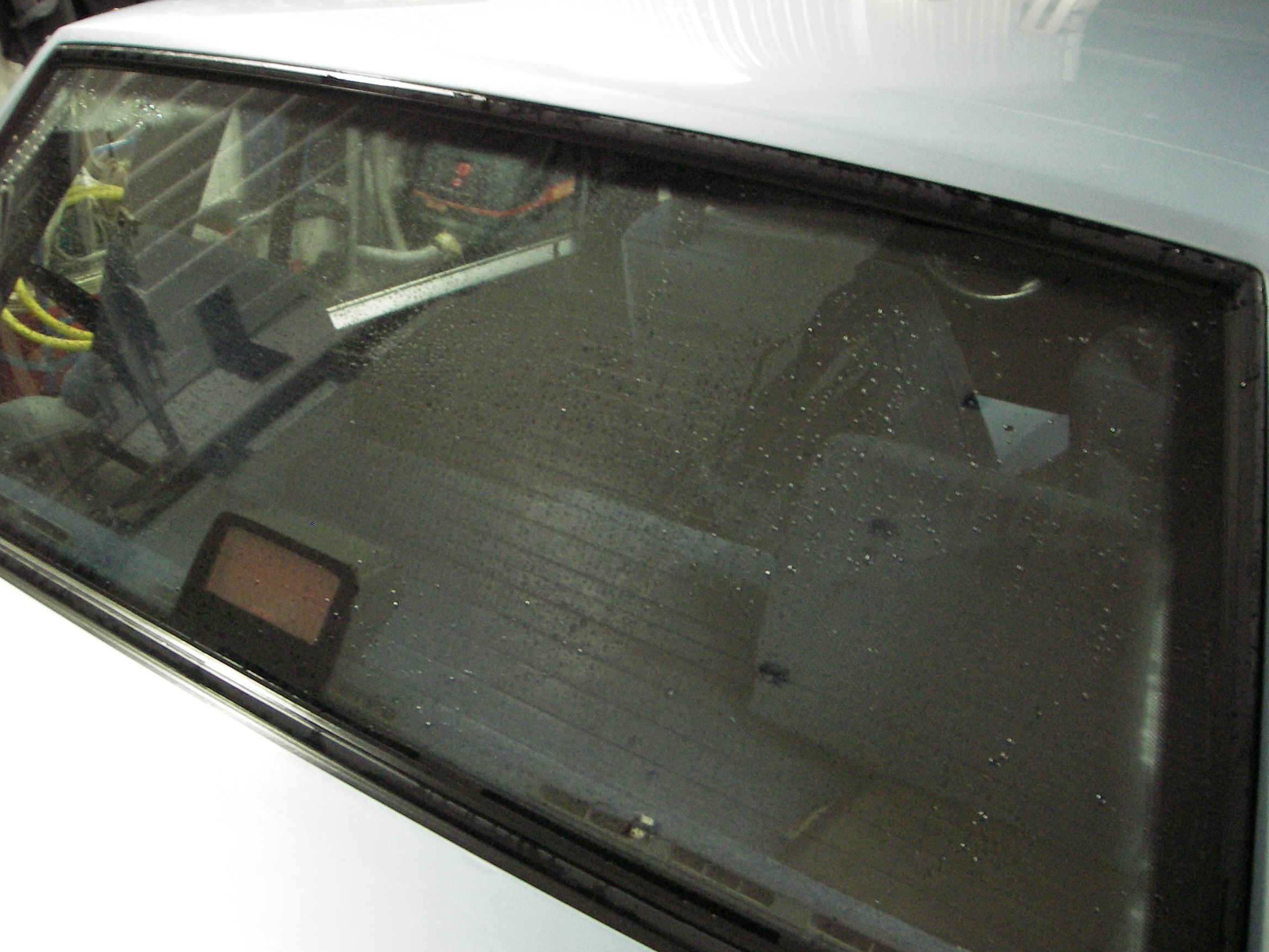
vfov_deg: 34.3
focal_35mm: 42
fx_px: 1540
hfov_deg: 44.8
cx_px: 611
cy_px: 498
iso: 200
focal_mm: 6.3
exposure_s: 1/4
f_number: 3.3
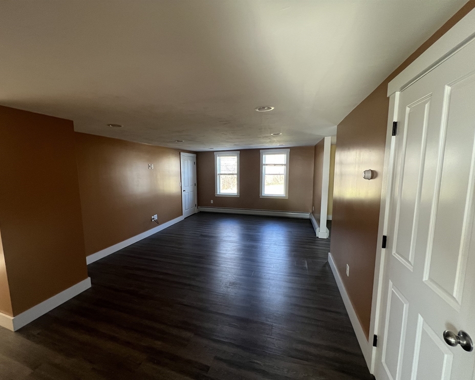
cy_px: 196
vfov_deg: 87.9
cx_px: 217
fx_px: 197
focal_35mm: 14
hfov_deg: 100.5
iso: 250
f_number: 1.8
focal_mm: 1.57
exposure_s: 1/67
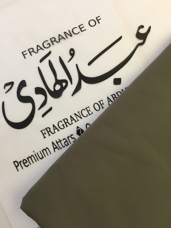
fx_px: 191
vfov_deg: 61.7
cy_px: 114
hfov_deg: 48.2
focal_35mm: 29
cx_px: 86
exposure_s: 1/33
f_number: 2.2
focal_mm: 4.15
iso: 80
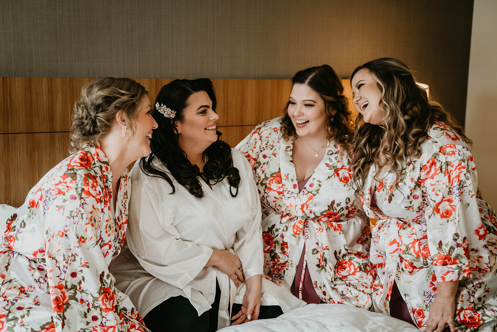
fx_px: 676
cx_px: 248
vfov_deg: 27.5
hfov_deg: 40.3
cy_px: 166
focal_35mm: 49
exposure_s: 1/100
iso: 400
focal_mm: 49
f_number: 2.8
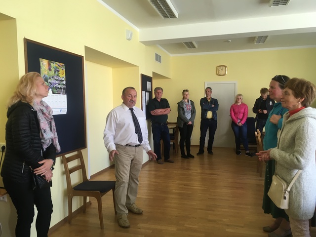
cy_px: 118
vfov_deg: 48.2
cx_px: 158
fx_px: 265
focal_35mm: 29
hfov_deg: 61.7
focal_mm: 4.15
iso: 64
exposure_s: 1/33
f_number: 2.2
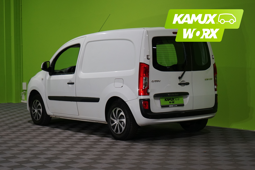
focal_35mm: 70
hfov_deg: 28.8
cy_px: 85
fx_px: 496
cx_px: 128
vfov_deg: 19.5
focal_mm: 70
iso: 1250
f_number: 5.6
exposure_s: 1/160
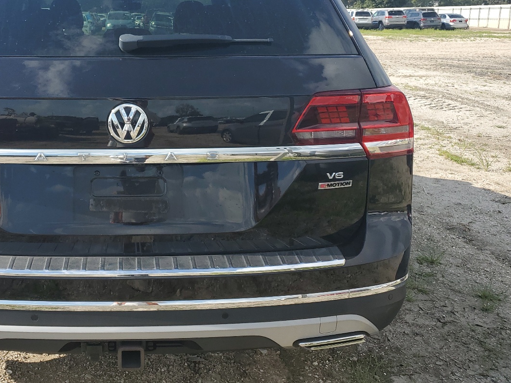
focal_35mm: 39
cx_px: 155
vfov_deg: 36.6
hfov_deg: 46.8
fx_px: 576
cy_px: 146
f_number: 1.5
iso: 50
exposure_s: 1/2500
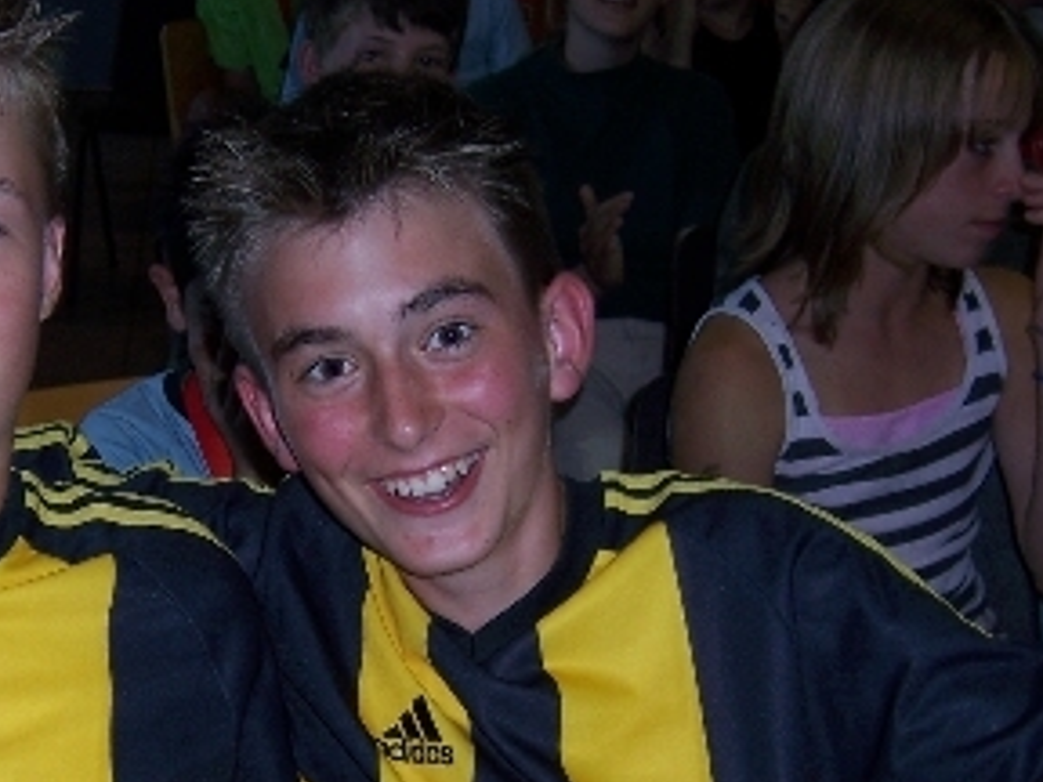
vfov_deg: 20.3
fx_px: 2169
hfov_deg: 26.8
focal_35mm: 72
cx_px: 311
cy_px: 558
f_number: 2.8
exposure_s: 1/60
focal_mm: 6.2
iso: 80
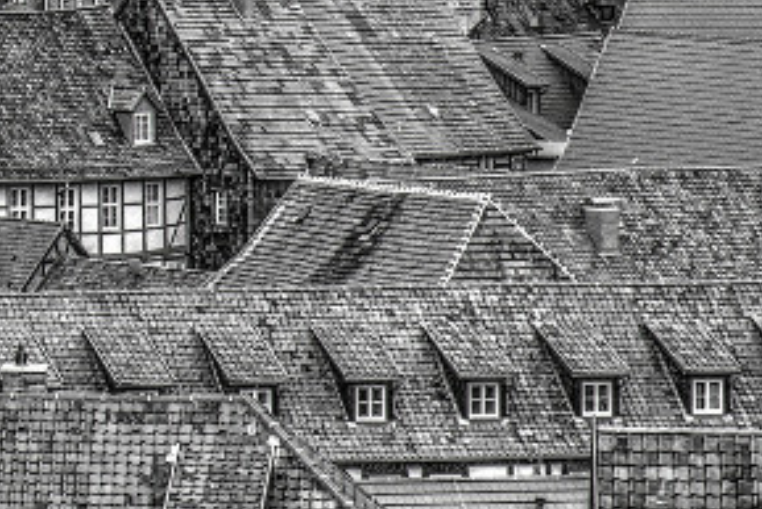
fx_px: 6903
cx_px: -1408
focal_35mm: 326
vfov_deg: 4.2
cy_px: -299
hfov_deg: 5.9
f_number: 8
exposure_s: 1/200
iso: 400
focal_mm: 31
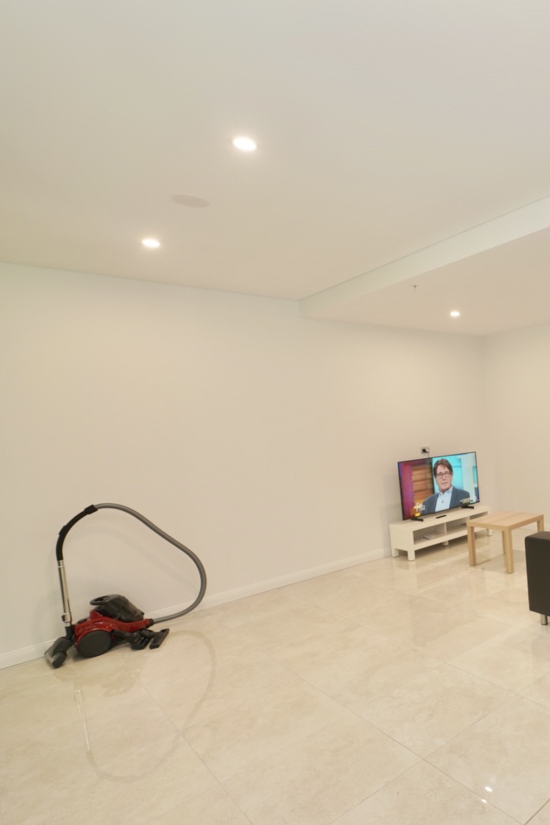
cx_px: 552
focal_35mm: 22
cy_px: 459
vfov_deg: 78.3
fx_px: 504
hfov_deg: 47.4
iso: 250
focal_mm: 13
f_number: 2.8
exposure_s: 1/60
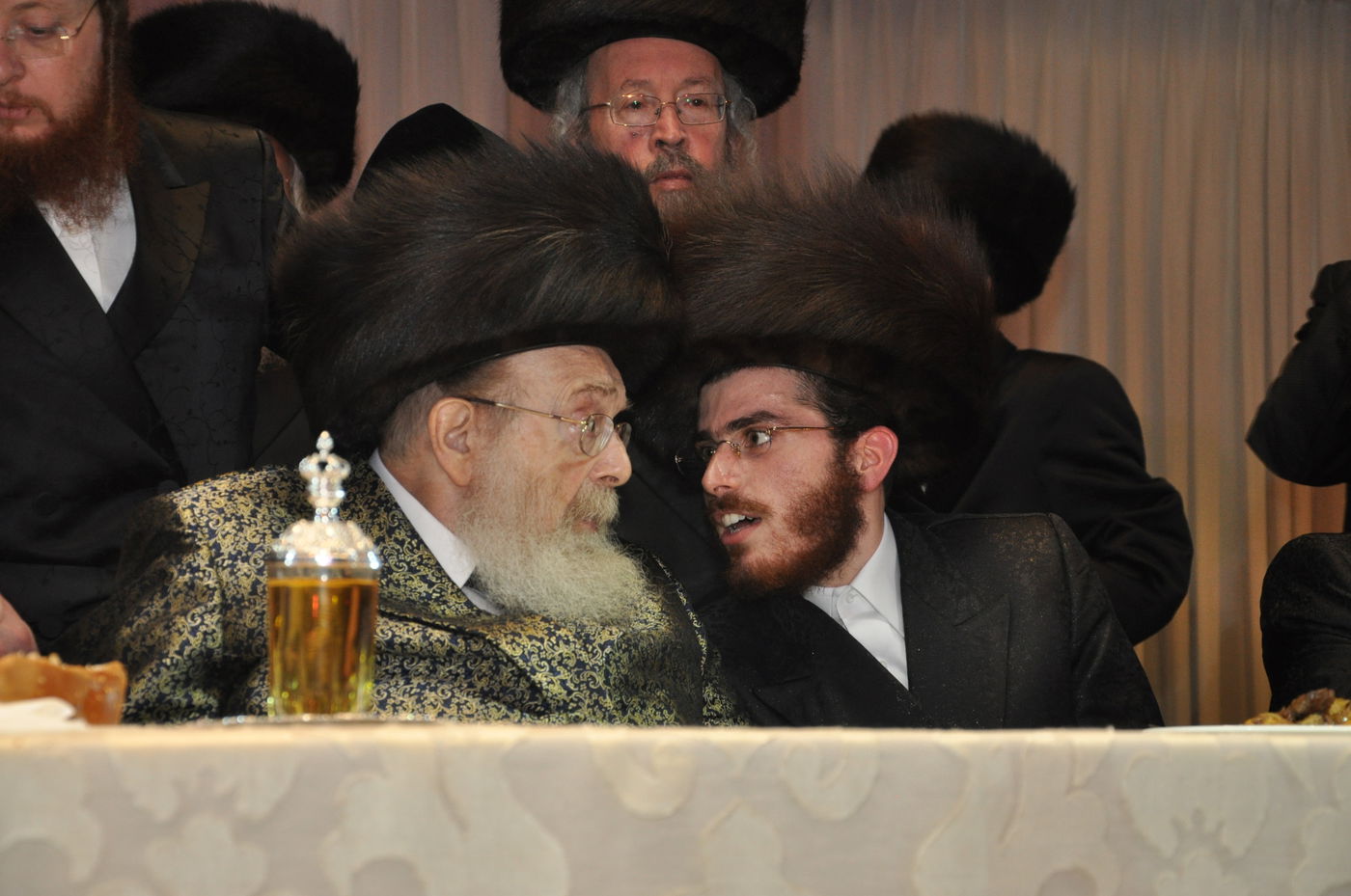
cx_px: 676
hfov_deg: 20.6
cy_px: 448
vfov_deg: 13.8
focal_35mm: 99
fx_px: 3710
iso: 800
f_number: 5.6
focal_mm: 66
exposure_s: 1/60
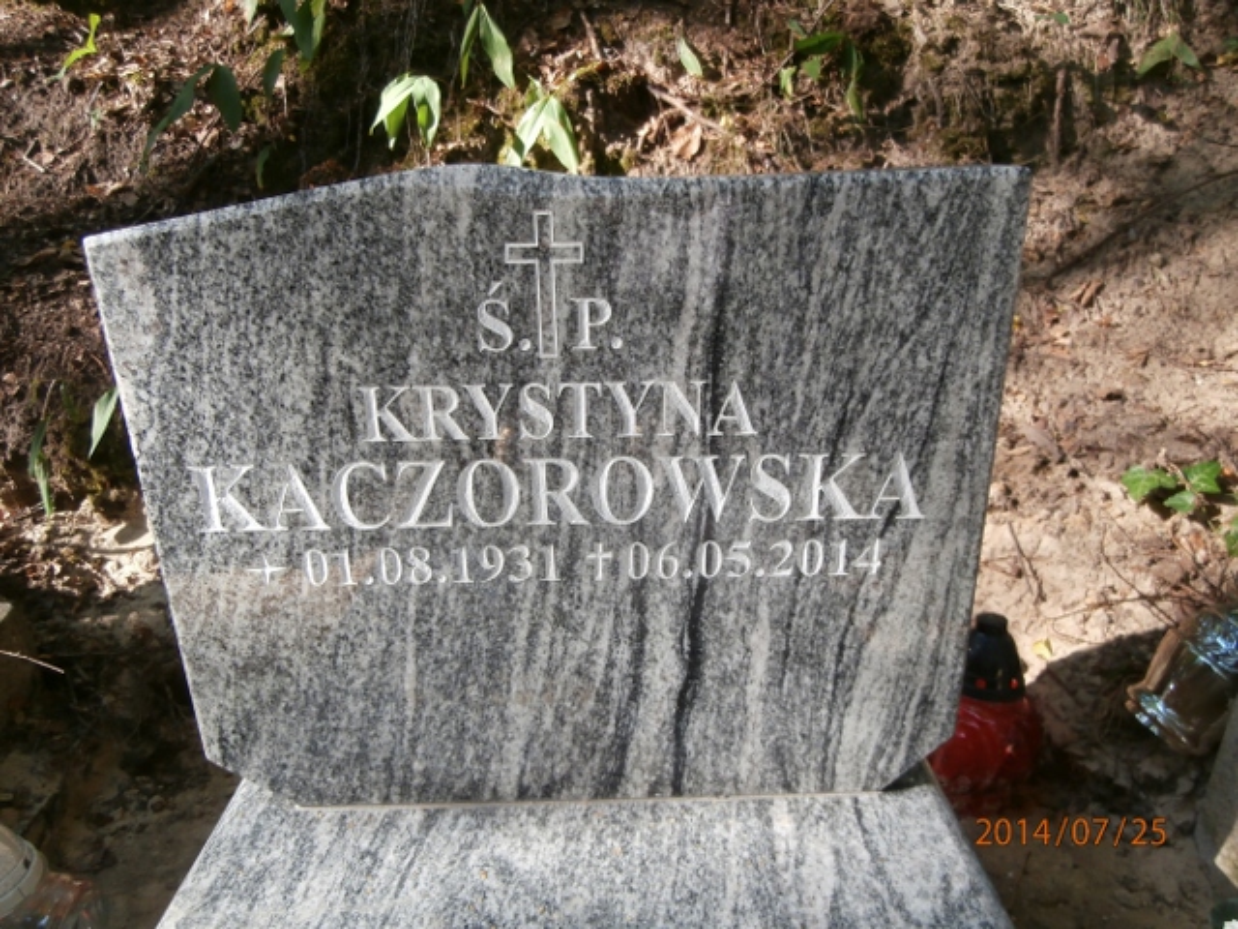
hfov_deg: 71.6
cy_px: 464
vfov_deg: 56.8
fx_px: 858
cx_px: 619
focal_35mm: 24
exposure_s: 1/50
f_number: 3
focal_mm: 4.2
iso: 100
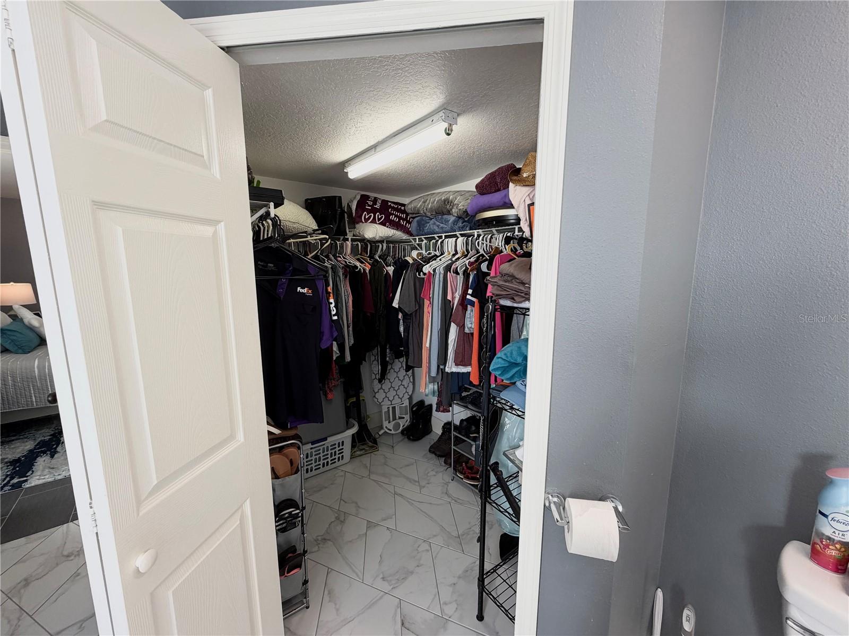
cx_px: 424
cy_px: 318
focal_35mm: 14
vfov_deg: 85.7
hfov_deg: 102.1
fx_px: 343
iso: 160
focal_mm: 2.22
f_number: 2.2
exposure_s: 1/120
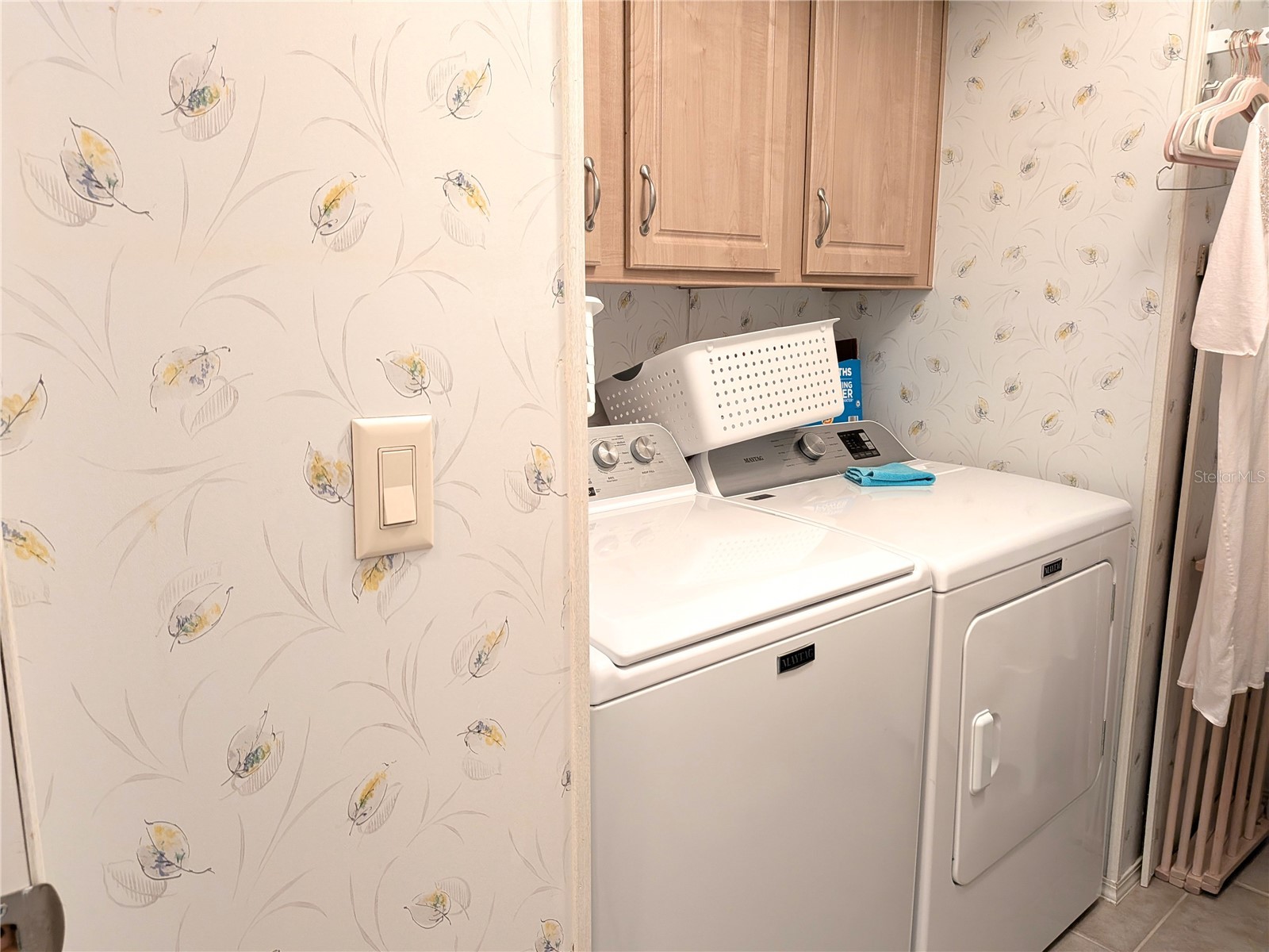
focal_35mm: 24
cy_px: 476
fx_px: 880
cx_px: 634
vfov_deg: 56.8
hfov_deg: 71.6
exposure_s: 1/30
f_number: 1.7
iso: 110
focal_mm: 4.53
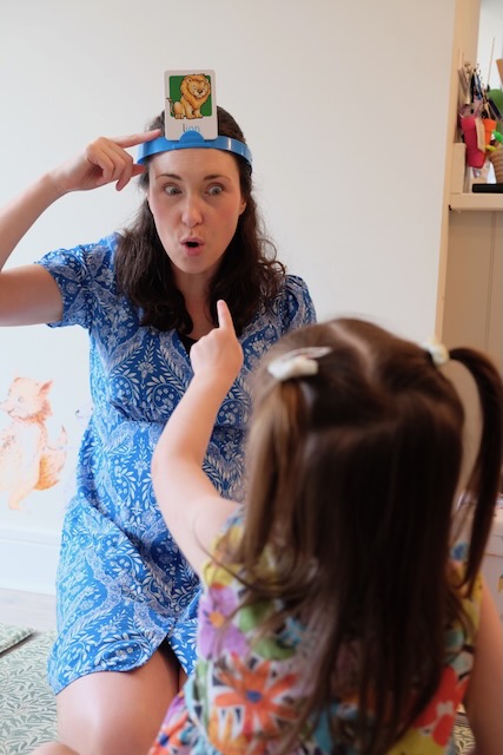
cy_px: 378
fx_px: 880
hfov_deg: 31.9
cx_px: 252
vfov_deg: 46.4
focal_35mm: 42
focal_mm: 27.7
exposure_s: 1/58
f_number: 3.2
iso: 400
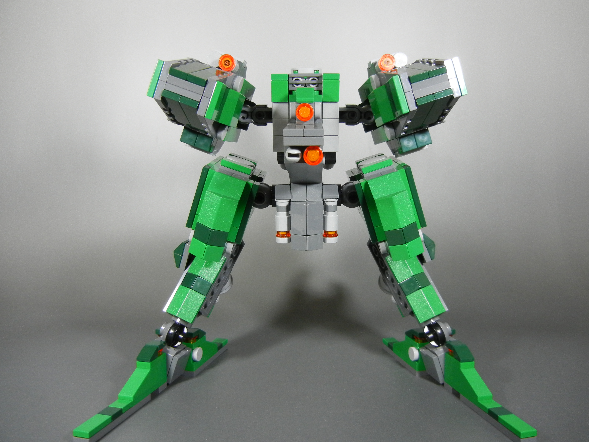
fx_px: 527
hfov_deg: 58.3
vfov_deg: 45.4
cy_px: 228
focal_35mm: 31
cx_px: 304
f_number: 3.5
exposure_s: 1/42.7
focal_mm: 5.4
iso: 400
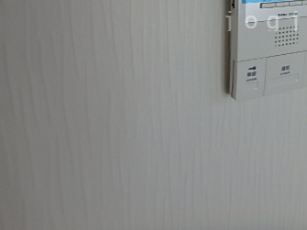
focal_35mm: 44
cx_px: 287
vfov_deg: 31.2
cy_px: 20
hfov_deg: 39.3
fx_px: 390
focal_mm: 4
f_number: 3.8
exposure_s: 1/80
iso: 125
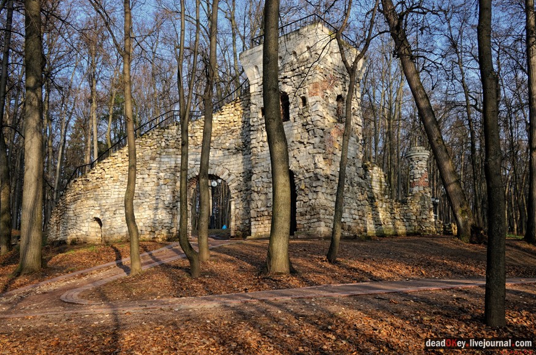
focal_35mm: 34
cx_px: 261
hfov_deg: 55.9
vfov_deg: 38.7
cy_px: 174
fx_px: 505
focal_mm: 22
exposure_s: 1/400
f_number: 7.1
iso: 320
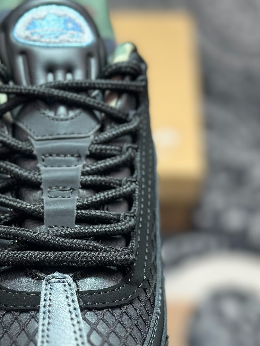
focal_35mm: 91
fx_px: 911
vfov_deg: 21.4
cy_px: 239
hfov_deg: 16.1
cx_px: 48
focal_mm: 6.86
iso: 80
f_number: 1.78
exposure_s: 1/227
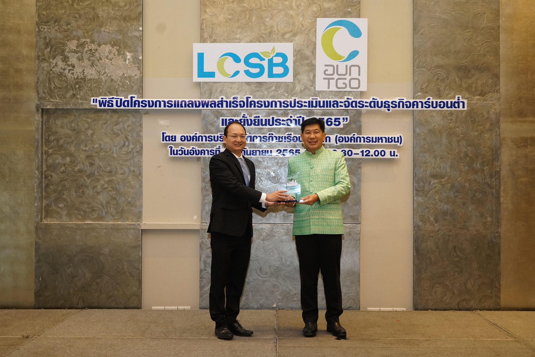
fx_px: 639
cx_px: 265
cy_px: 178
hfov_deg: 45.4
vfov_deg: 31.2
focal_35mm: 43
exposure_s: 1/100
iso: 3200
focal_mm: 42
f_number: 4.5
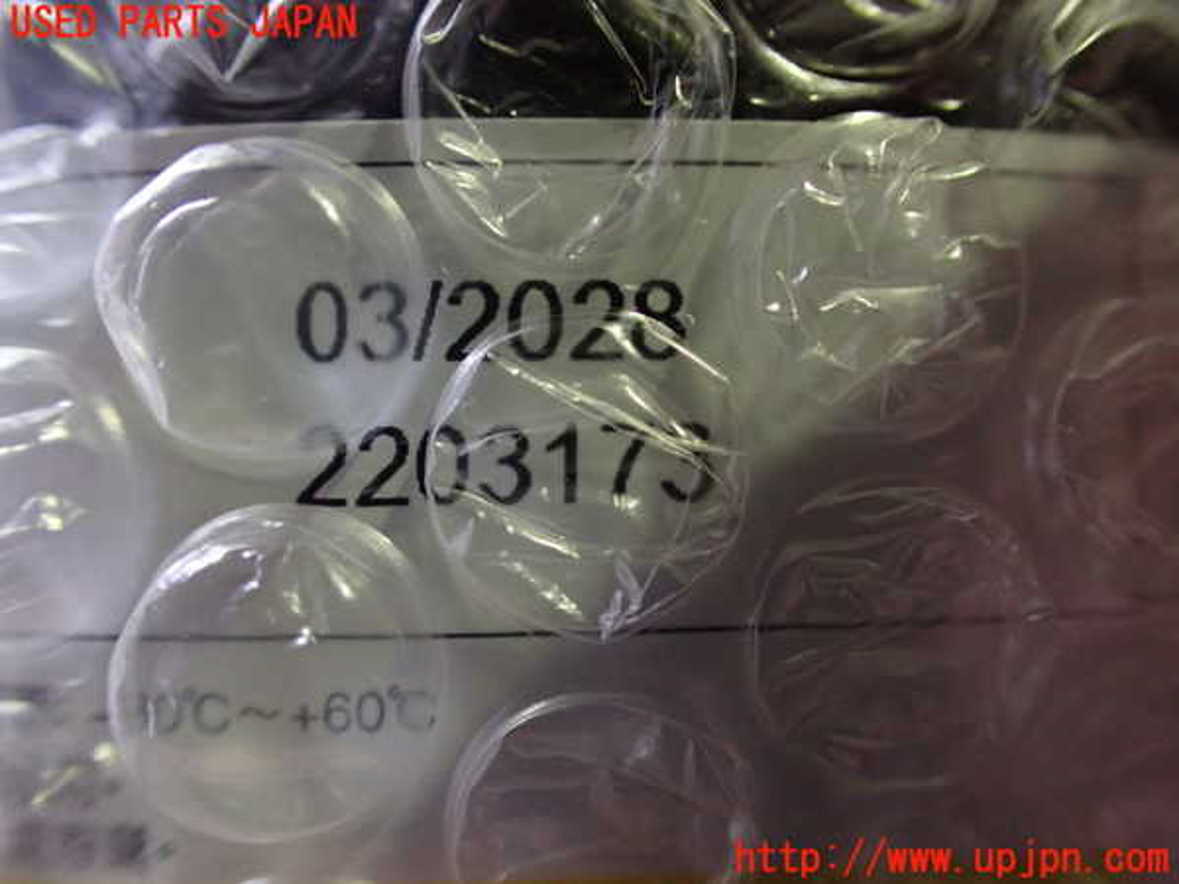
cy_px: 442
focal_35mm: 30
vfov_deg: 46.8
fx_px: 1022
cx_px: 590
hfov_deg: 60.0
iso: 800
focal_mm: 5.4
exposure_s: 1/50
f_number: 2.3
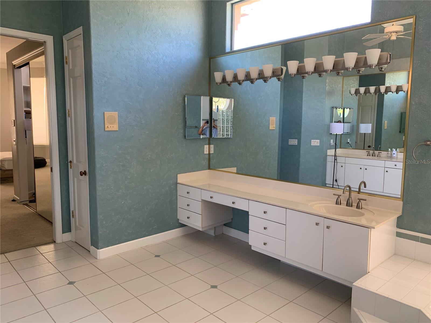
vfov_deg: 53.1
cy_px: 162
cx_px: 216
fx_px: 324
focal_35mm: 26
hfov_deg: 67.3
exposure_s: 1/72
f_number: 1.8
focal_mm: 4.25
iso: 100
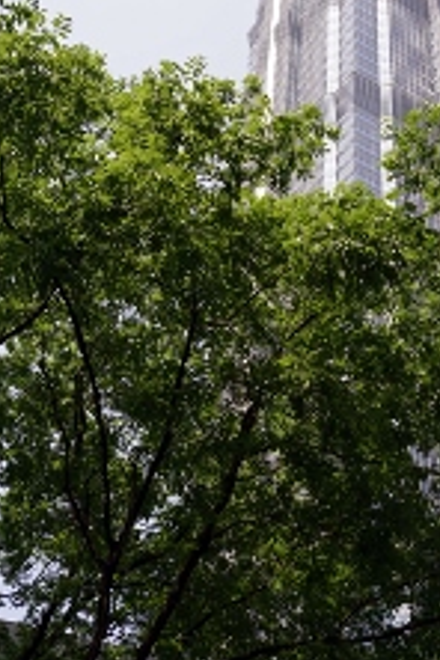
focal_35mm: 65
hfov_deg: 20.9
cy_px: 241
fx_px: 1192
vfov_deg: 30.8
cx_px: 219
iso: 100
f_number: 4.5
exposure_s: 1/640
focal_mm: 24
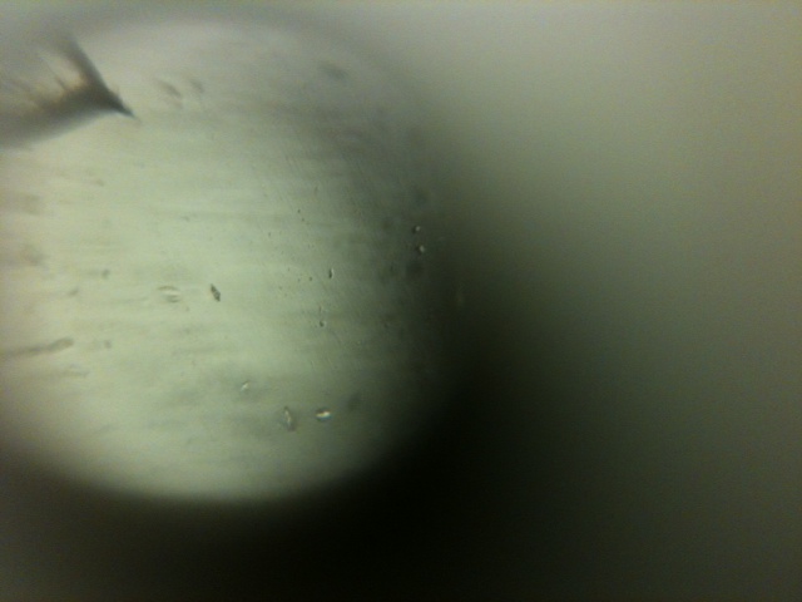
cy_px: 301
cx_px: 401
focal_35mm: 35
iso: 125
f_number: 2.8
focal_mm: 3.85
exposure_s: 1/15
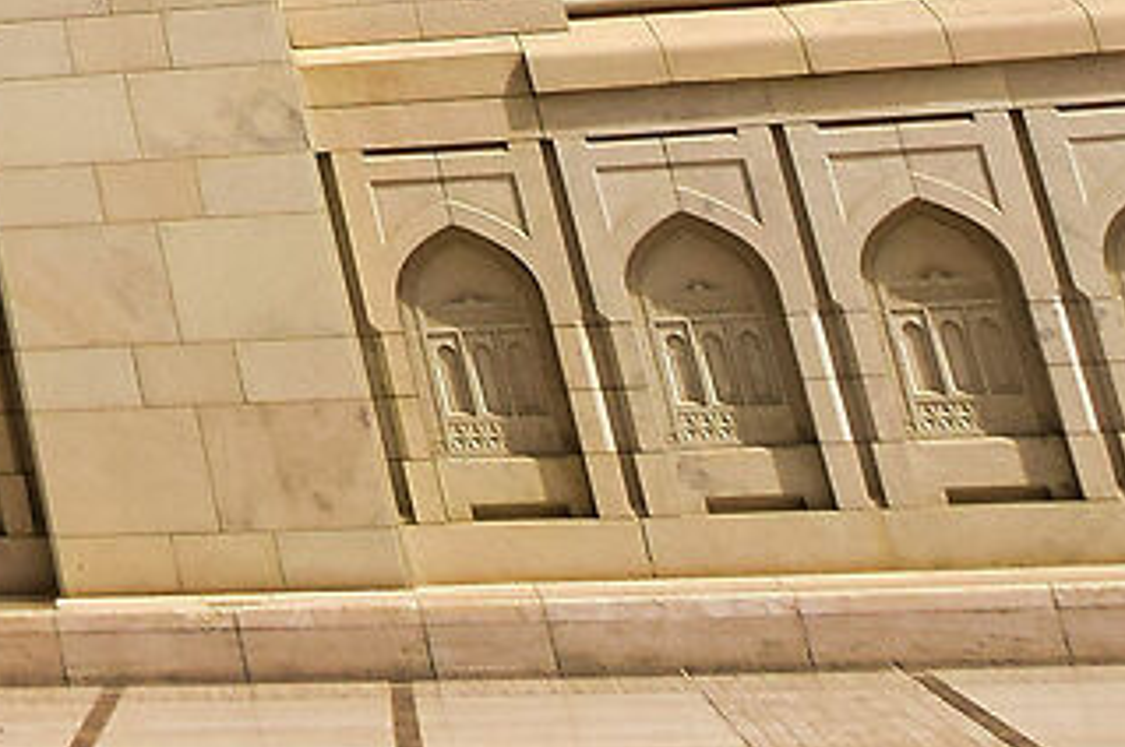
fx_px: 3528
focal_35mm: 113
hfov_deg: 13.3
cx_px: -1605
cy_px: -1392
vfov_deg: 9.7
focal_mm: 10
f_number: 4.5
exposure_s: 1/2500
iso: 125
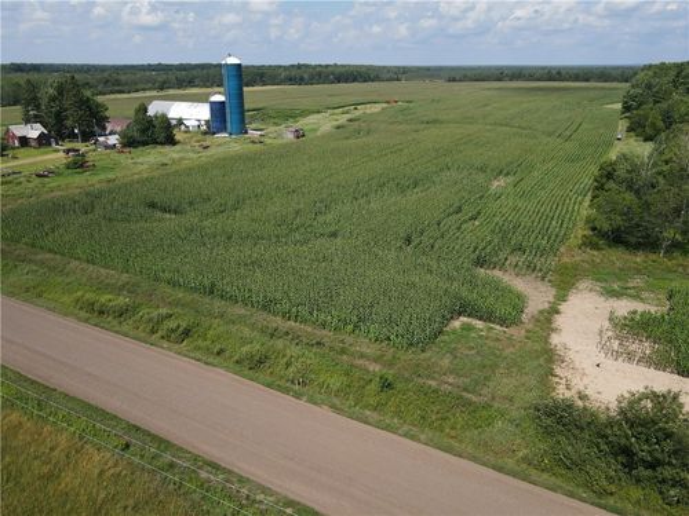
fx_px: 478
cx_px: 344
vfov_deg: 56.8
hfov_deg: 71.6
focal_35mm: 24
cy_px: 258
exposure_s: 1/640
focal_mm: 4.5
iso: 100
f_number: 2.8
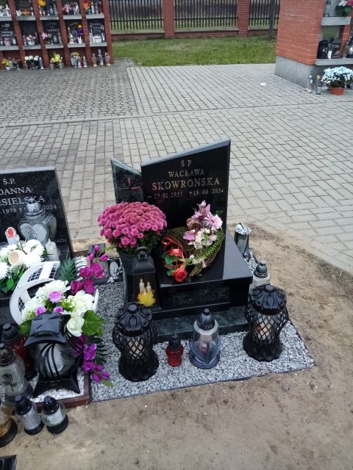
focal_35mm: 26
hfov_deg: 53.1
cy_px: 235
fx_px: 354
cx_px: 176
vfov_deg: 67.3
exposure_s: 1/100
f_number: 1.8
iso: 118
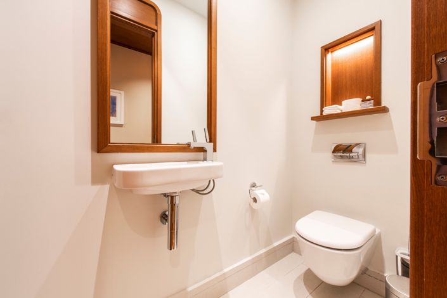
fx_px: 174
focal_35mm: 14
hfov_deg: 104.3
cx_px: 224
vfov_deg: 81.2
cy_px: 149
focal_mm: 14
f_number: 10
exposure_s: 2
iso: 50
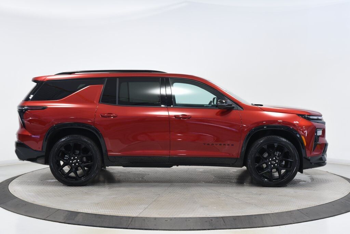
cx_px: 175
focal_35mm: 55
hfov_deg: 36.2
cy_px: 117
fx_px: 535
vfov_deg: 24.7
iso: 1600
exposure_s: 1/80
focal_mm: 55
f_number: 4
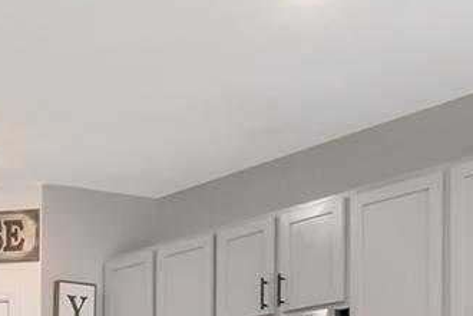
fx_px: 1240
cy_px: 497
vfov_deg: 13.5
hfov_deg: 20.3
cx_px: -89
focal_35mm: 94
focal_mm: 13
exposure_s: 1/30
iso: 1600
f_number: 10
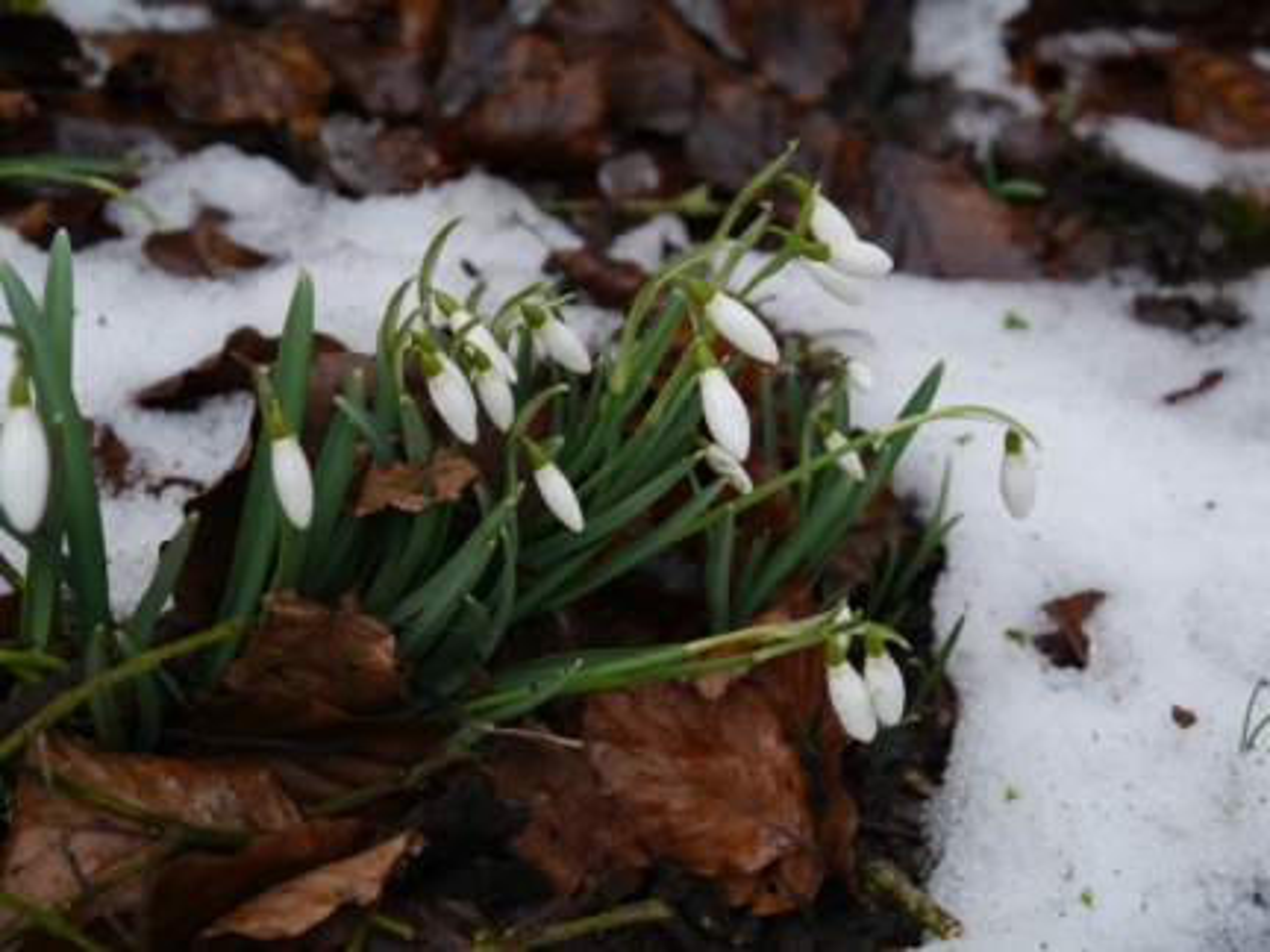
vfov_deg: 22.3
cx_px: 635
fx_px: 2421
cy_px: 476
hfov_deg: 29.4
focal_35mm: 66
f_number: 5.2
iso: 160
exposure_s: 1/60
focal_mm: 33
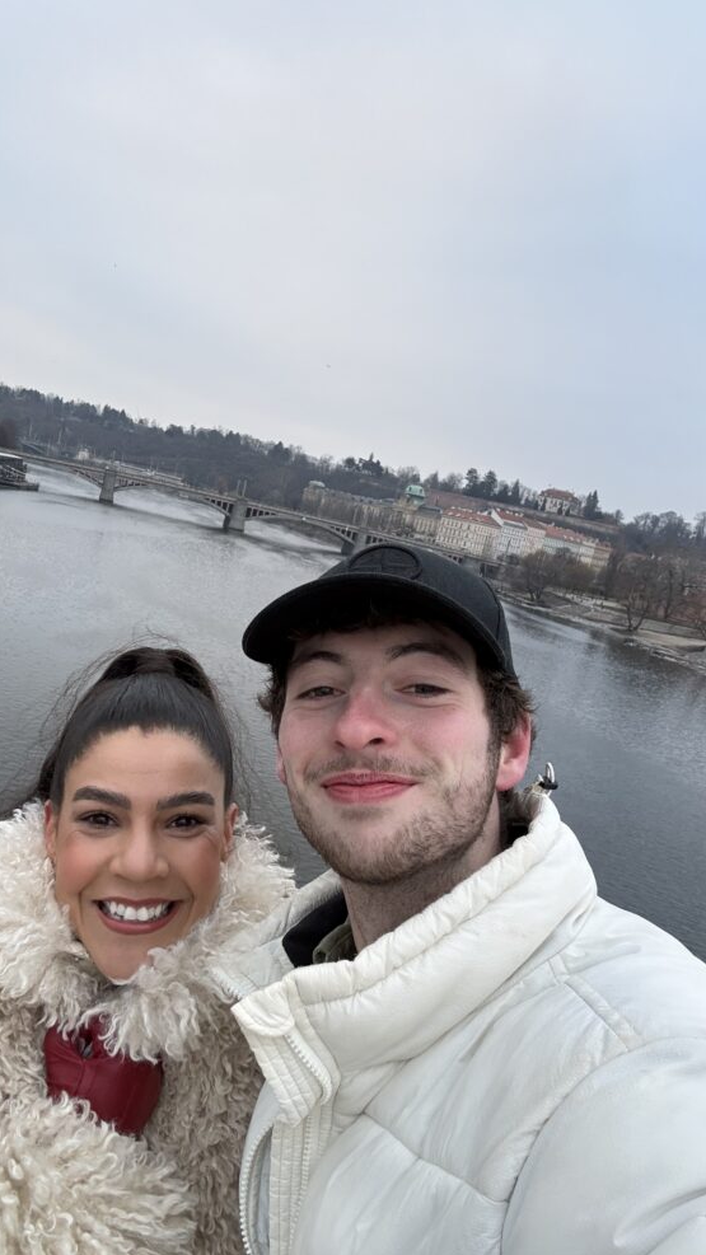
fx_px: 866
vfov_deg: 71.9
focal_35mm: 26
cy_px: 648
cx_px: 300
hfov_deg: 44.2
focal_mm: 2.69
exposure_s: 1/122
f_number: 1.9
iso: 64
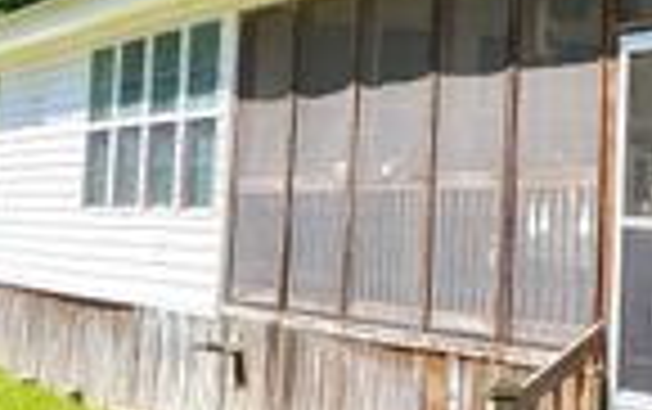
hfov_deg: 20.6
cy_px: -20
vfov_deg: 13.6
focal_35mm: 95
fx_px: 1690
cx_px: 751
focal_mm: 5.4
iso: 40
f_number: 1.8
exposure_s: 1/1179
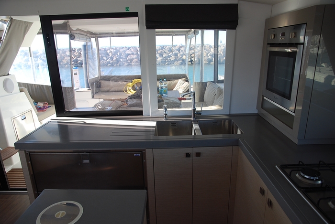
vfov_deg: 53.3
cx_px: 168
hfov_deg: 73.7
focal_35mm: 24
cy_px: 112
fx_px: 224
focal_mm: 16
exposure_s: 1/100
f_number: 5.6
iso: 200
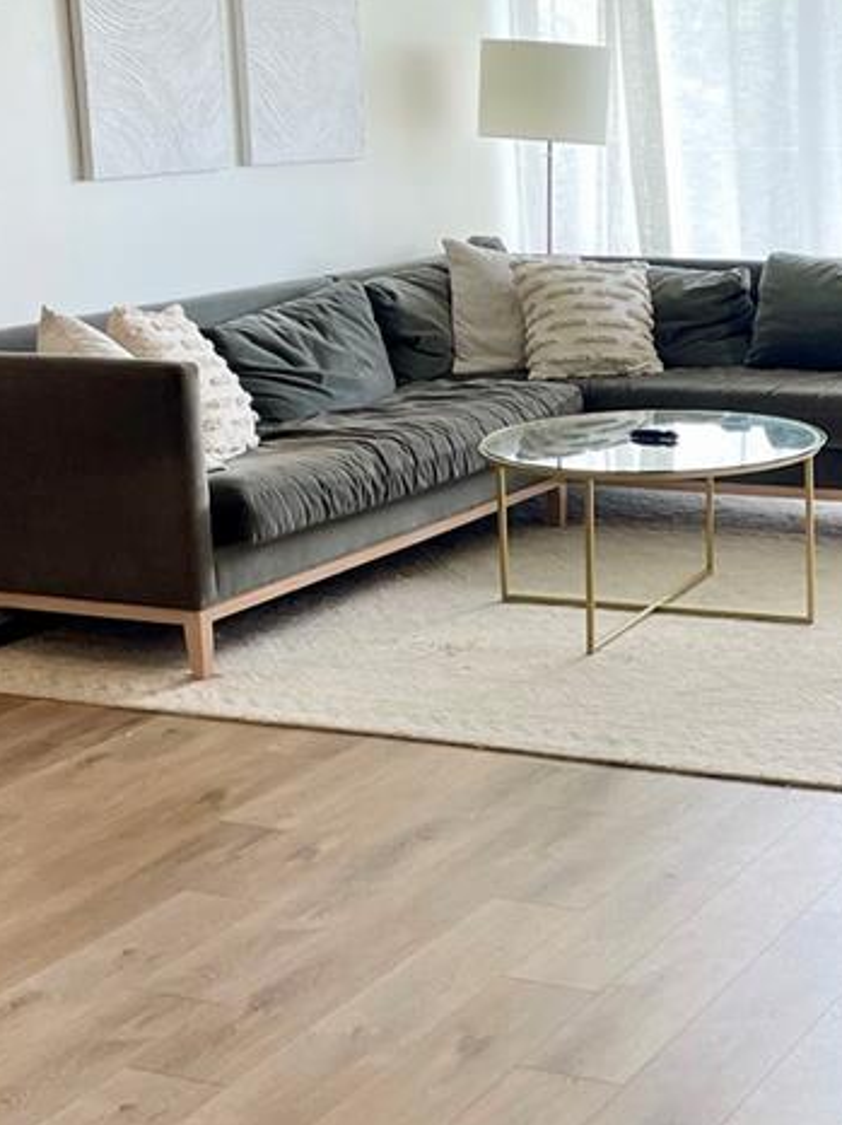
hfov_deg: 21.4
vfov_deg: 29.0
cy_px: 514
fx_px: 2175
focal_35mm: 67
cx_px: 765
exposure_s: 1/120
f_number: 1.6
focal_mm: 4.2
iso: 80
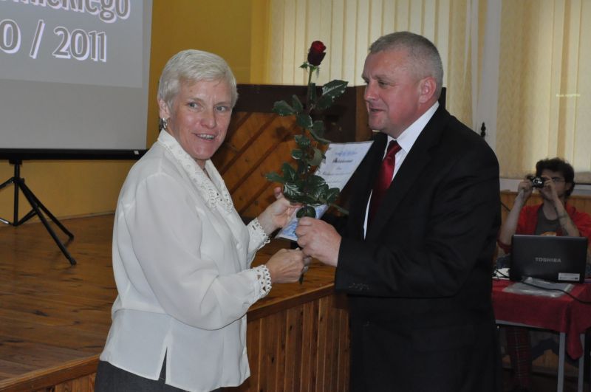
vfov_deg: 23.7
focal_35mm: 57
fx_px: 934
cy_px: 196
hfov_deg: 35.1
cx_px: 296
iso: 3200
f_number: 9
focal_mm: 38
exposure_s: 1/160
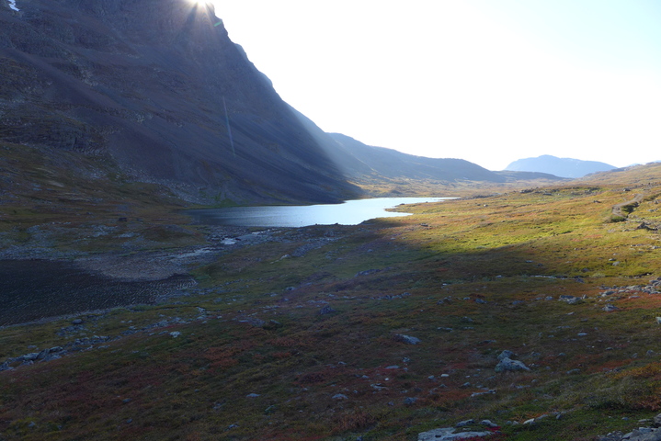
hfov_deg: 73.7
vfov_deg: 53.2
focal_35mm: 24
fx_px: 441
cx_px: 330
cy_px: 220
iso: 80
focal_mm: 4.7
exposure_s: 1/500
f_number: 2.8
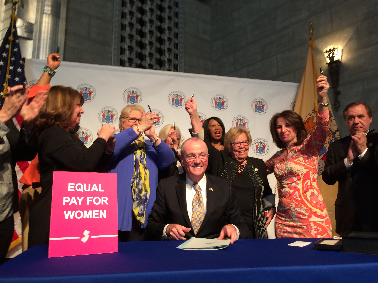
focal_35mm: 29
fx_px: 317
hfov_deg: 61.7
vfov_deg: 48.2
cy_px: 142
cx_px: 189
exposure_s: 1/30
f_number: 2.2
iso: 80
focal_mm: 4.15
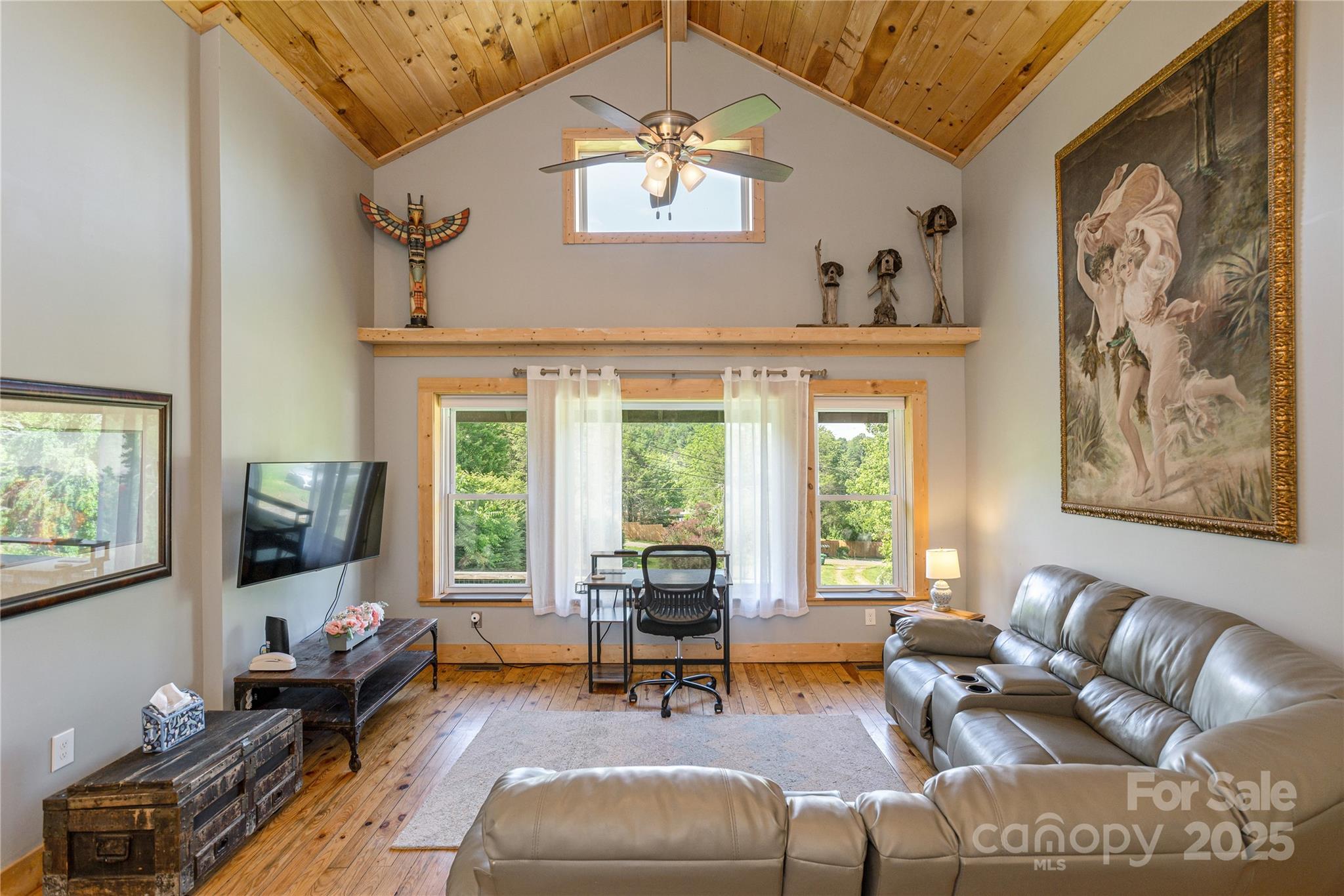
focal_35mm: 19
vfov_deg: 64.6
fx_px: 709
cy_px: 448
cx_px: 672
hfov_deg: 86.9
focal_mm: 19
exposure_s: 1/60
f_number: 7.1
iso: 320
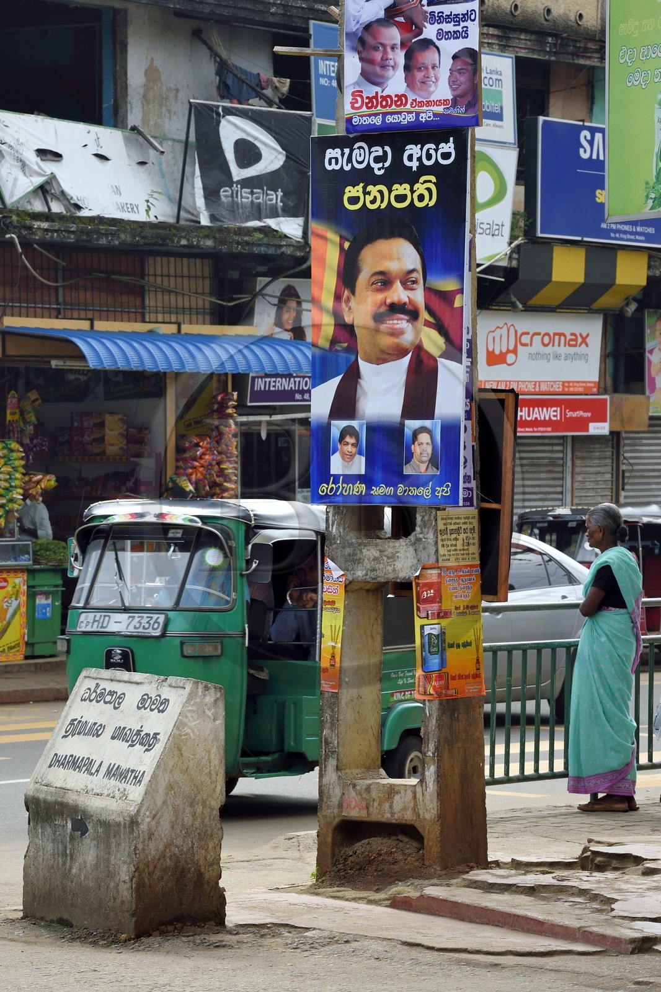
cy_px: 496
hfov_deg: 10.2
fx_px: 3719
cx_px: 330
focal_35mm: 135
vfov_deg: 15.2
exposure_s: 1/400
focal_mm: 135
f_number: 13
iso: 800
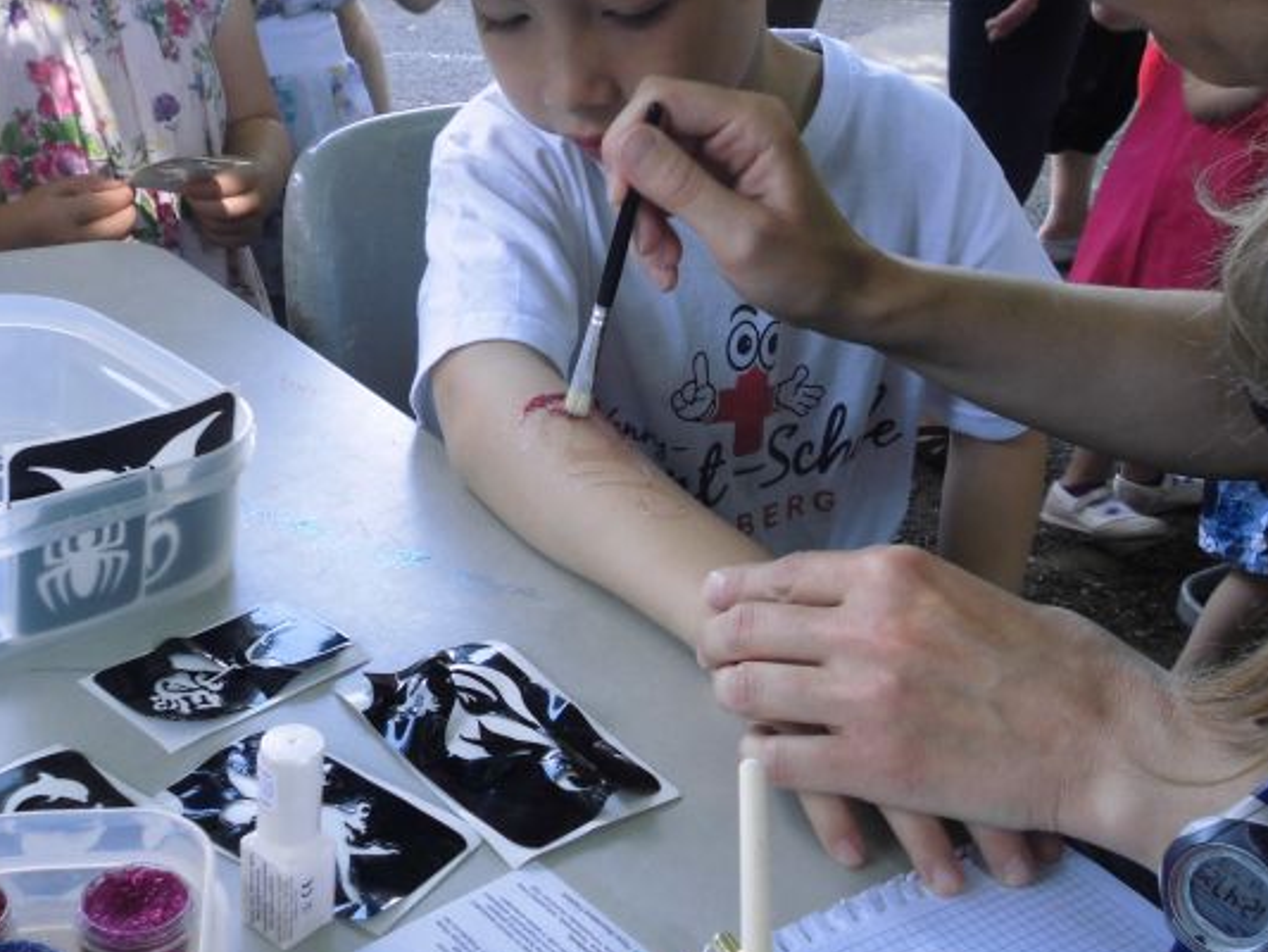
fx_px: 1429
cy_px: 483
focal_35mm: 39
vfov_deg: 36.8
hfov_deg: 47.9
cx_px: 621
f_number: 3.2
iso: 100
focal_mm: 4.6
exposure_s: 1/80
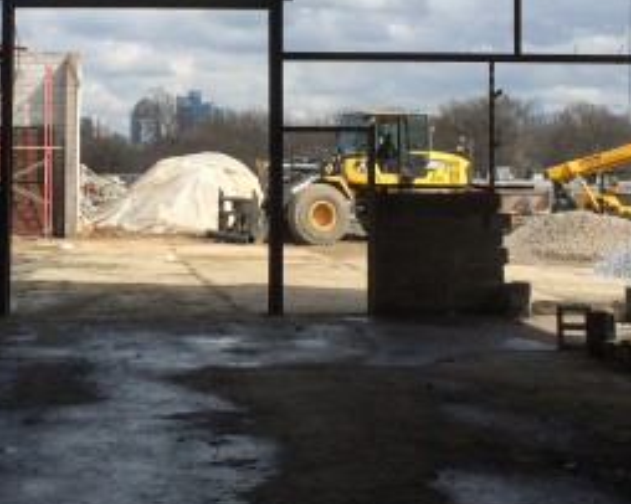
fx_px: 1288
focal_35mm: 69
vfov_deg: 21.8
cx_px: 191
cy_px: 86
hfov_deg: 27.3
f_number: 2.2
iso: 32
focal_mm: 4.15
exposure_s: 1/2415
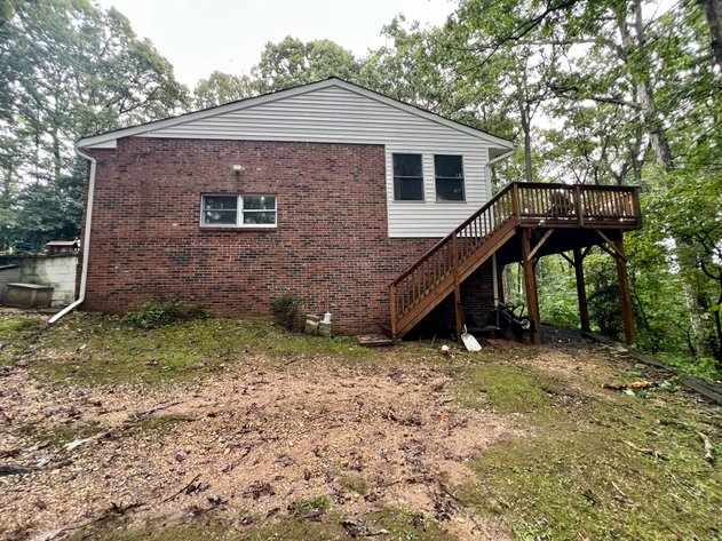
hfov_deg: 106.2
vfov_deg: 89.9
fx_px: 271
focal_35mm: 13
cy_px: 270
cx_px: 361
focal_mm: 1.57
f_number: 1.8
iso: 160
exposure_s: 1/99
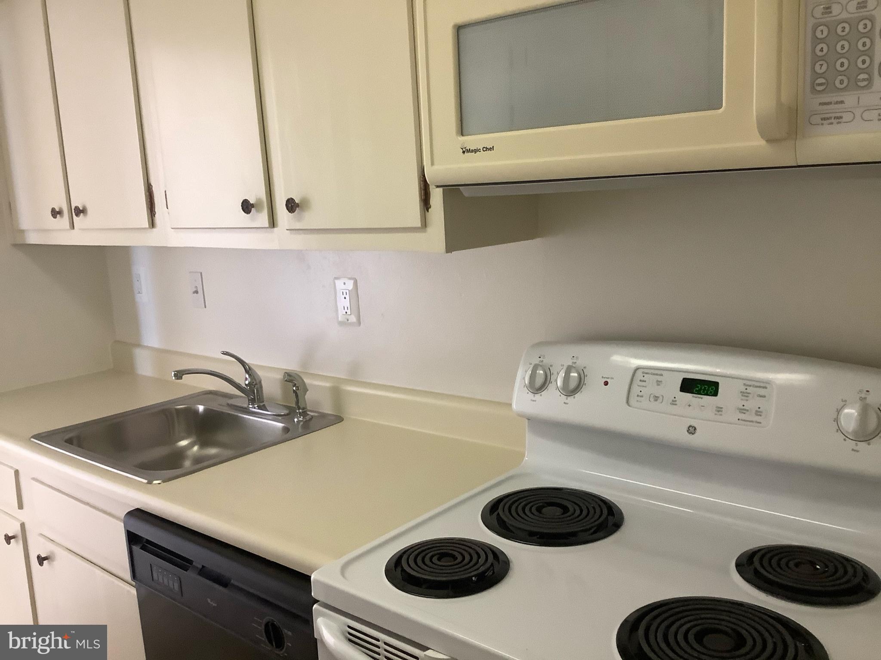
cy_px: 330
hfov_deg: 58.4
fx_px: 789
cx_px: 440
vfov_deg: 45.4
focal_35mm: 31
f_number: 2.4
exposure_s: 1/60
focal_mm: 3.3
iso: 250
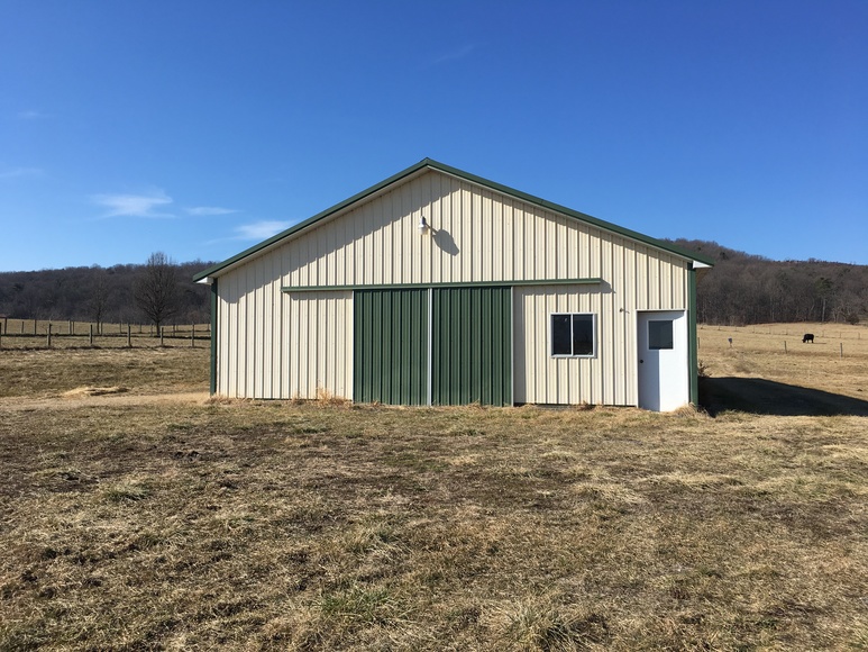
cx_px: 434
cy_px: 326
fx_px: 727
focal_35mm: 29
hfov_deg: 61.7
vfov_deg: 48.2
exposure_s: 1/1923
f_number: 2.2
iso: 25
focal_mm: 4.15
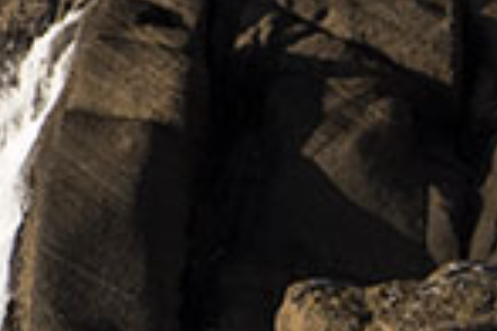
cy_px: -503
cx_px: -1038
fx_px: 9608
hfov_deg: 2.9
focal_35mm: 696
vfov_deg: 2.0
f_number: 13
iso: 640
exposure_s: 1/125
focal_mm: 100
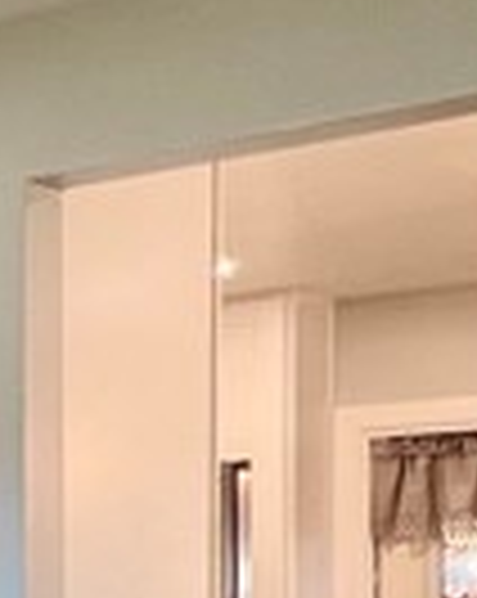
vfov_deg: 19.0
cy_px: 602
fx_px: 1733
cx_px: -900
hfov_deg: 11.0
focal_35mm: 98
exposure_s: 1/120
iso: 200
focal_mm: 1.57
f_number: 1.8
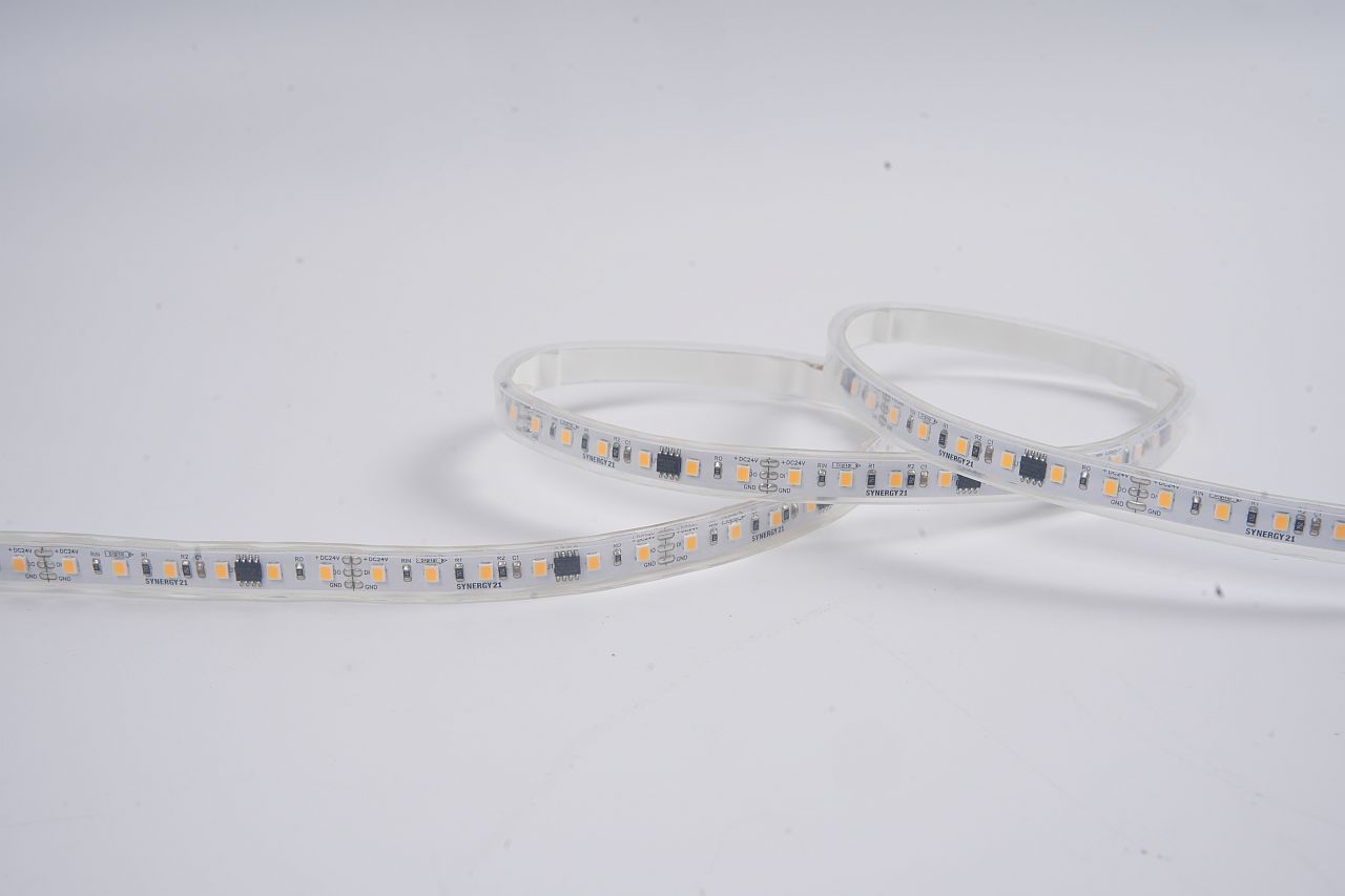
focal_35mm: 51
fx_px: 1894
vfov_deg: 26.6
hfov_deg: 39.1
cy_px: 448
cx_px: 672
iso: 100
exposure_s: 1/125
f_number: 16
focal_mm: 50.7
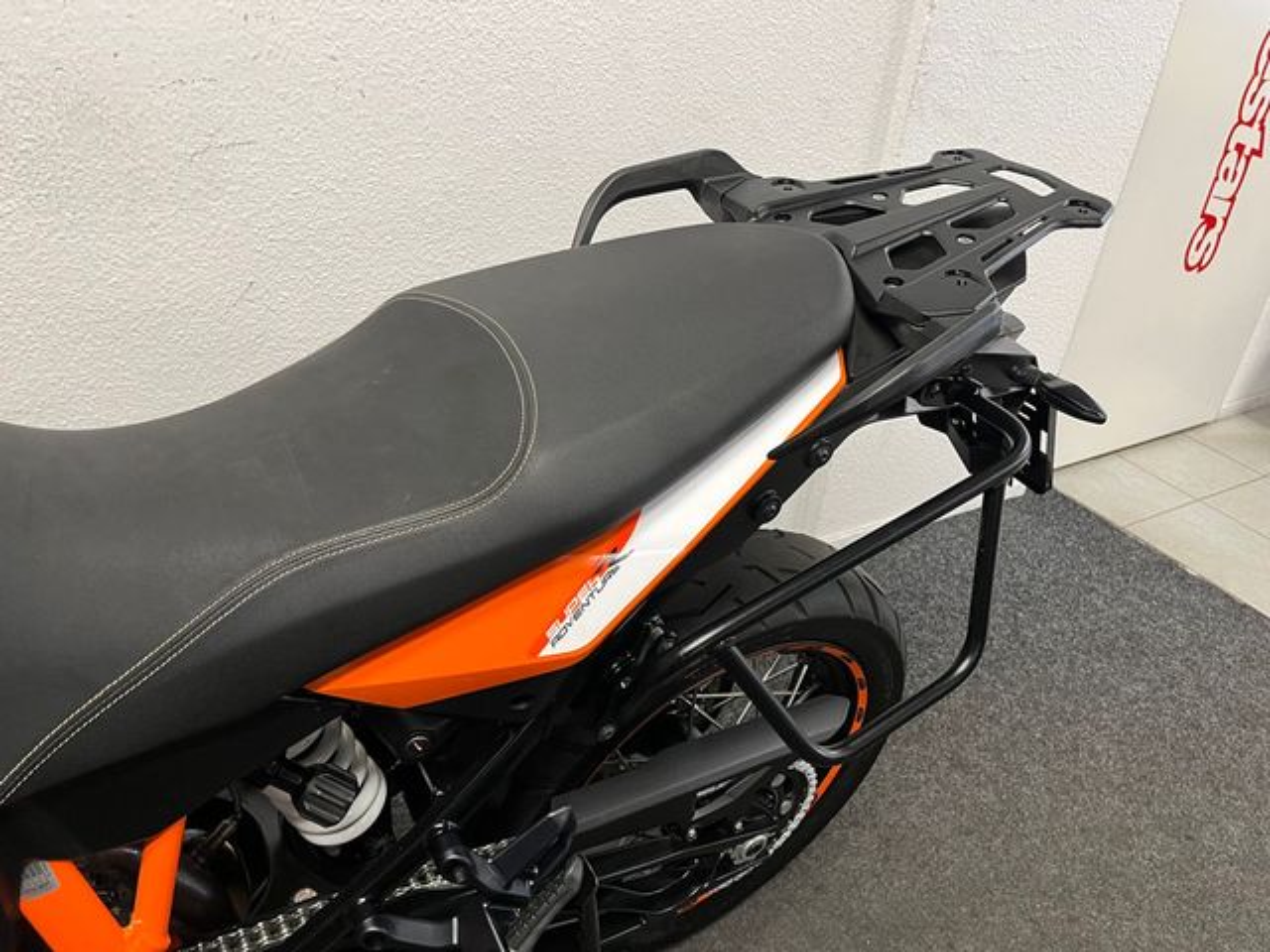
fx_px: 954
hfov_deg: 67.3
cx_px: 635
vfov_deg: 53.1
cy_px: 476
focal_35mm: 26
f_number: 1.6
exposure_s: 1/50
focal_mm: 5.1
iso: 125
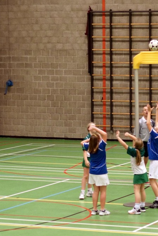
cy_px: 118
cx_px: 90
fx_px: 743
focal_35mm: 113
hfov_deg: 12.1
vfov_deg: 18.1
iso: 800
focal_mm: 50
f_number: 1.7
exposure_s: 1/160
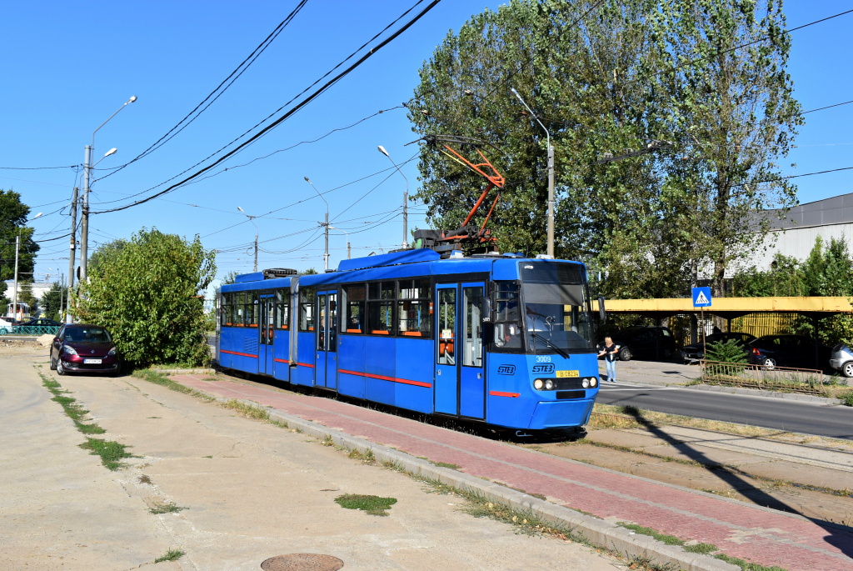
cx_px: 426
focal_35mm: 36
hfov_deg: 53.1
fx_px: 854
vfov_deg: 37.0
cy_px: 286
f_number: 10
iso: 200
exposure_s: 1/400
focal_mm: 24
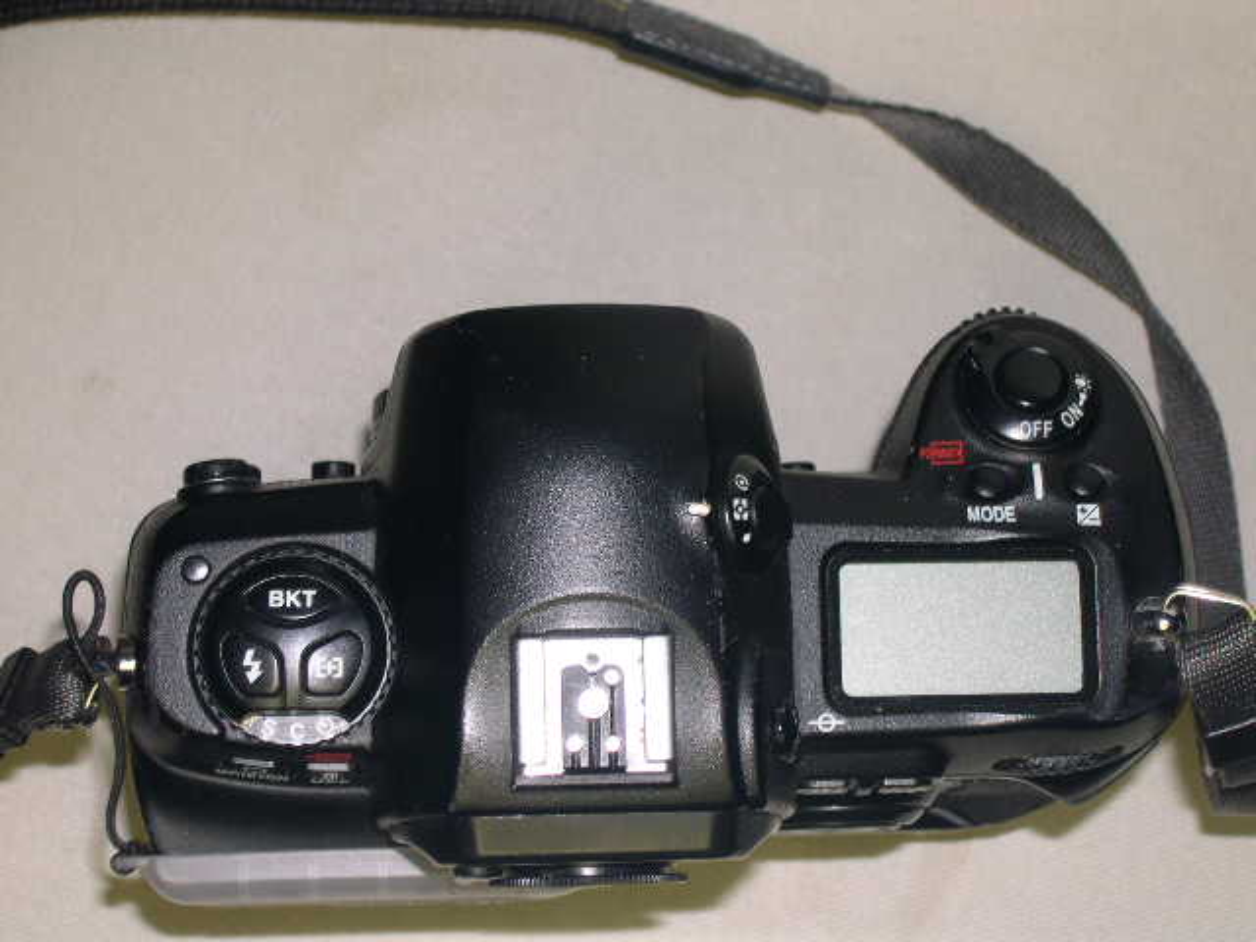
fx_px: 3338
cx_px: 628
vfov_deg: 16.1
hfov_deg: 21.3
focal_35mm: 92
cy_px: 471
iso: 100
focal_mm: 19.5
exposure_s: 1/60
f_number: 4.5
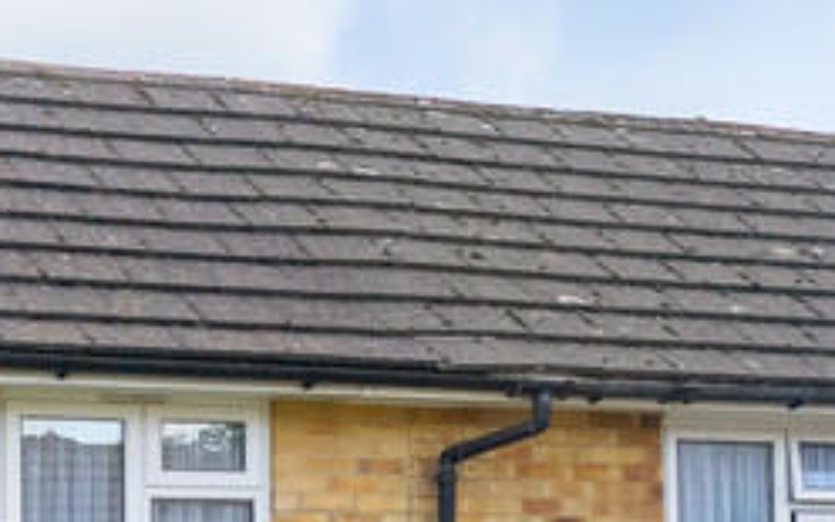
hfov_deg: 16.6
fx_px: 2776
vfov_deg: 10.7
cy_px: 502
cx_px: 926
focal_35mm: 122
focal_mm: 29
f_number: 7.1
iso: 1250
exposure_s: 1/1000
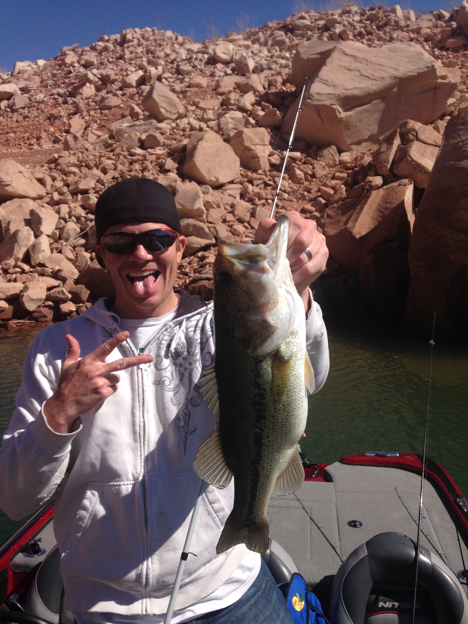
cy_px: 312
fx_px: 595
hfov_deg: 42.9
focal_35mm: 33
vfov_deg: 55.4
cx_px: 234
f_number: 2.4
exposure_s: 1/2710
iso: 50
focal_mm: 4.12
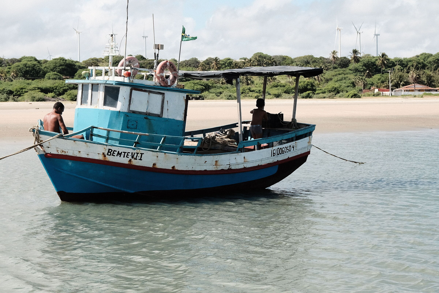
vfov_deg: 18.2
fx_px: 915
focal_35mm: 75
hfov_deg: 27.0
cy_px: 146
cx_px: 220
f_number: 6.4
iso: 1000
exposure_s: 1/4000
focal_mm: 50
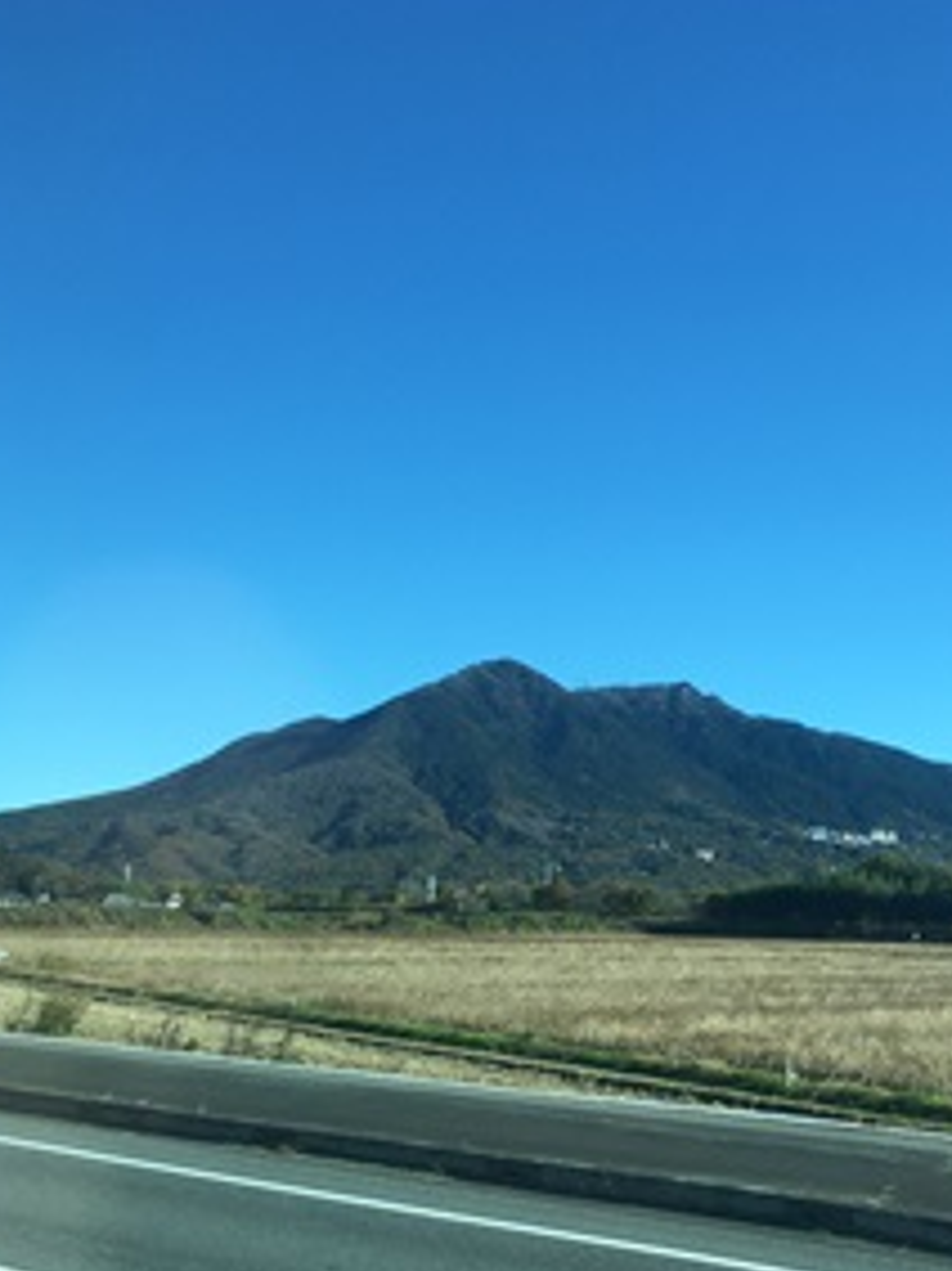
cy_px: 835
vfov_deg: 45.2
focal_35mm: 41
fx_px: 1505
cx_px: 611
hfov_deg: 34.9
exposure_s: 1/490
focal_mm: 4.15
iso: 25
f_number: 2.2
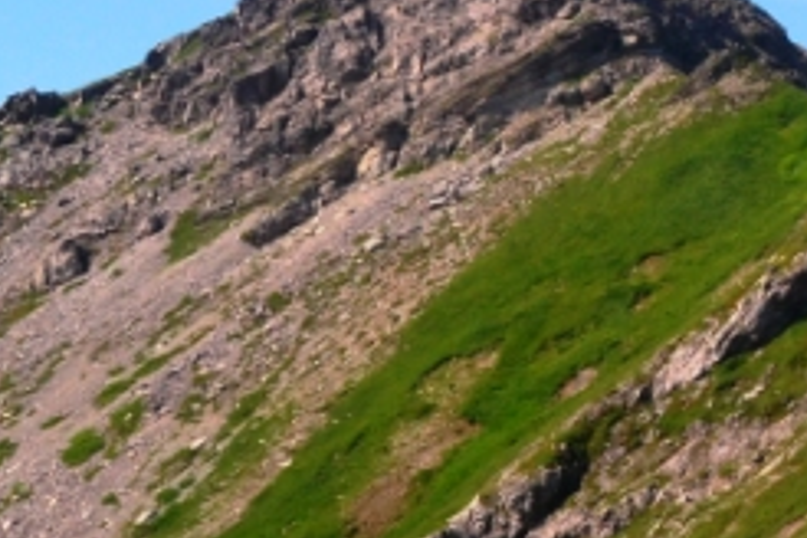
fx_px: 3362
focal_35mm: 150
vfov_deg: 9.1
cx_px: 1552
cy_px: 113
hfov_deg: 12.3
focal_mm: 24
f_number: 11
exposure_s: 1/500
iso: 400
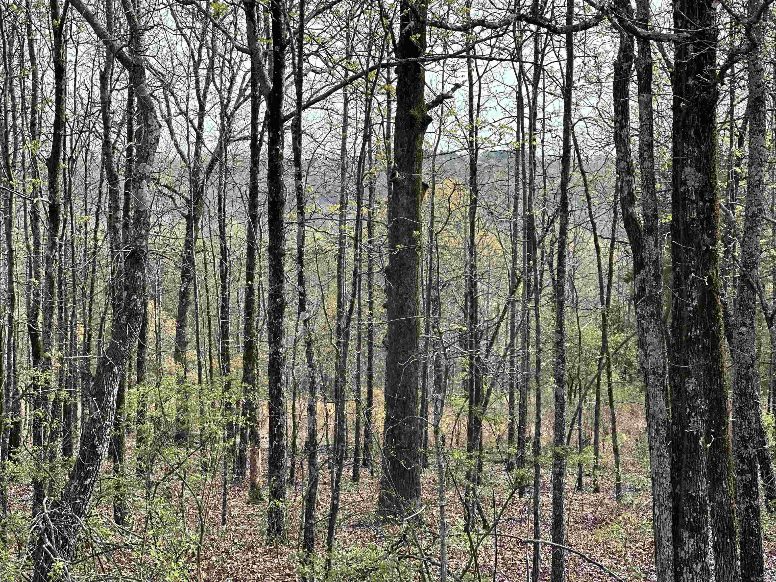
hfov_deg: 25.3
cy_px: 291
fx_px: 1726
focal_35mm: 77
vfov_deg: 19.1
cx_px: 388
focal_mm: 9
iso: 25
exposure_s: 1/145
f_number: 2.8
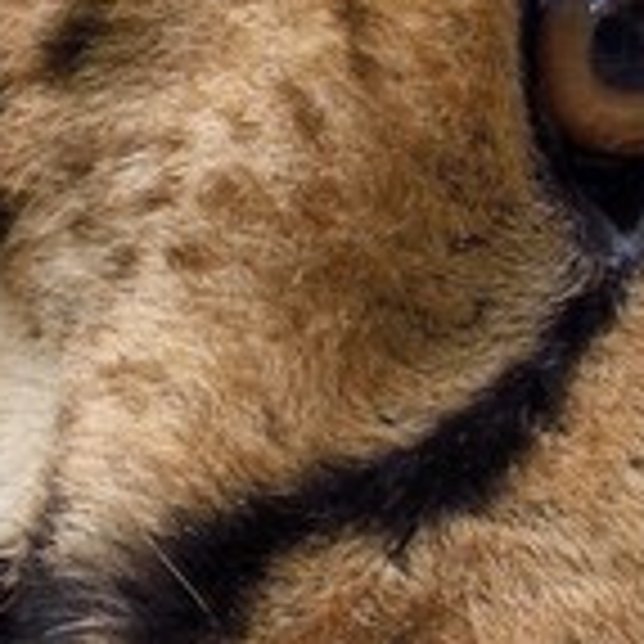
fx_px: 1263
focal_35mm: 60
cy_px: 486
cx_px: 126
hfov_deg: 28.0
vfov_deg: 28.2
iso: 400
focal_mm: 24
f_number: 10
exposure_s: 1/200
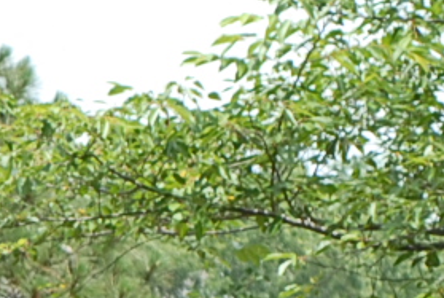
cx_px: -839
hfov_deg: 3.8
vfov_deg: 2.6
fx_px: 6436
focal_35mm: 521
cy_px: 1020
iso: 100
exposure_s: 1/250
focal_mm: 50
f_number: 5
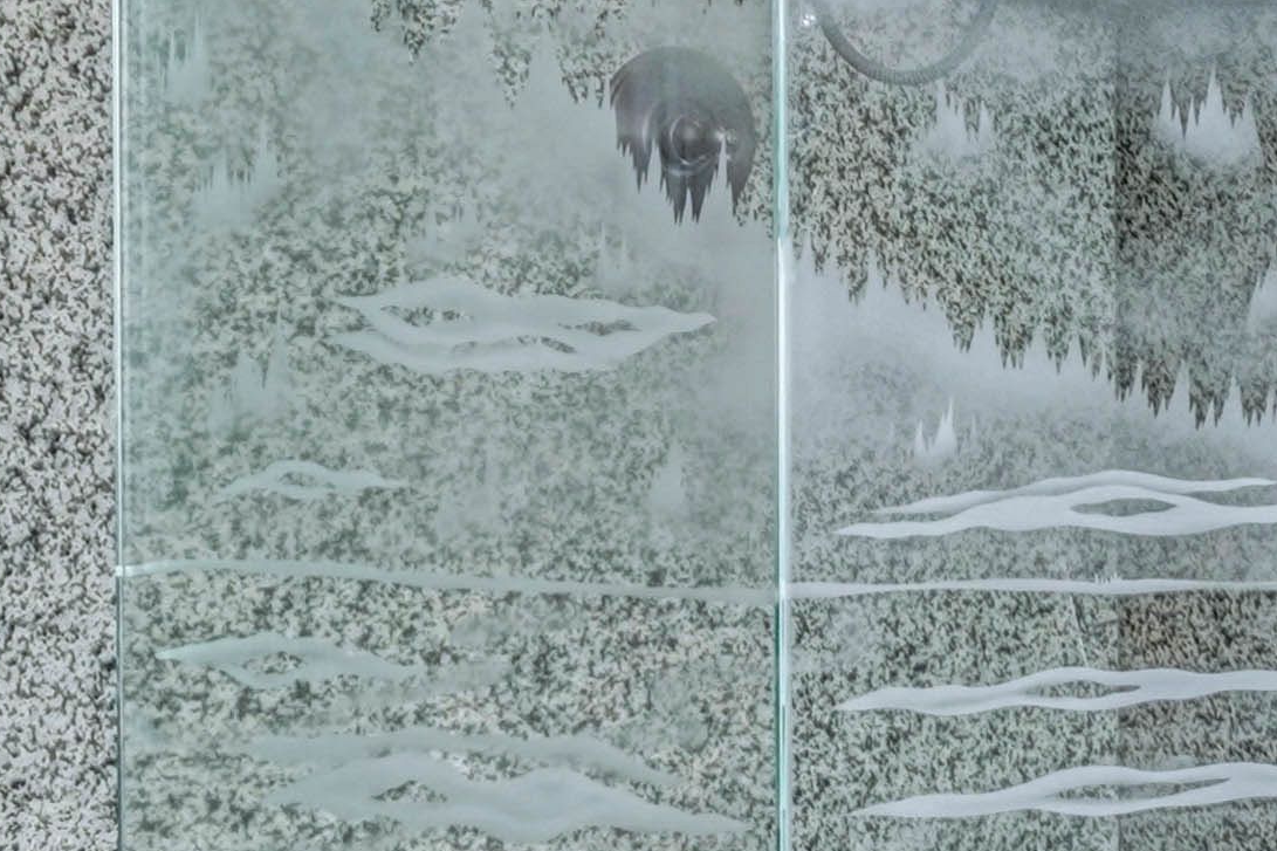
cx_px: 2263
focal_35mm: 82
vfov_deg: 16.6
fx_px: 2906
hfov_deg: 19.2
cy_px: 260
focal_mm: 14.9
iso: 400
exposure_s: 1/2
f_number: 8
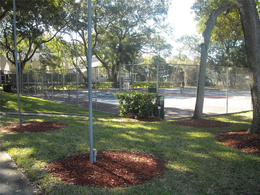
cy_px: 98
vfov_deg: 40.7
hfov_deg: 52.6
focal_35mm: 35
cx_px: 130
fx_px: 263
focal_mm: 5.7
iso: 141
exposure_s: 1/218
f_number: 2.8
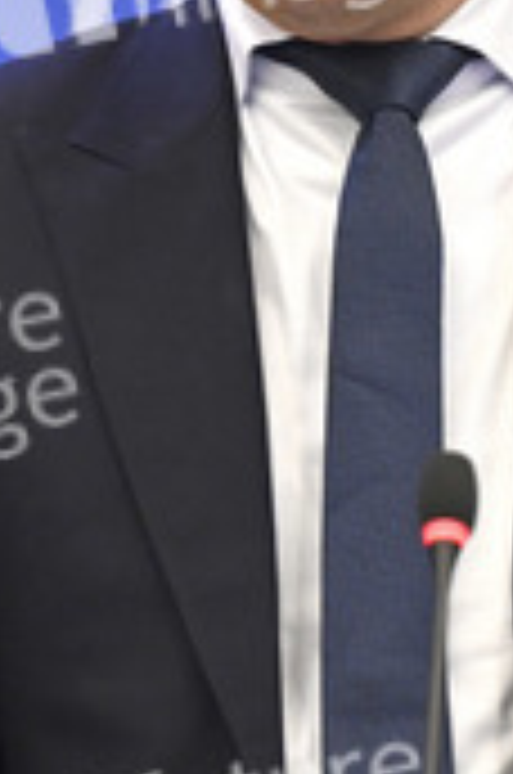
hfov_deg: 3.4
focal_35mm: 407
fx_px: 8734
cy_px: 176
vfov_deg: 5.1
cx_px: 338
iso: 2500
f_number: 2.8
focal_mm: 175
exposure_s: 1/500
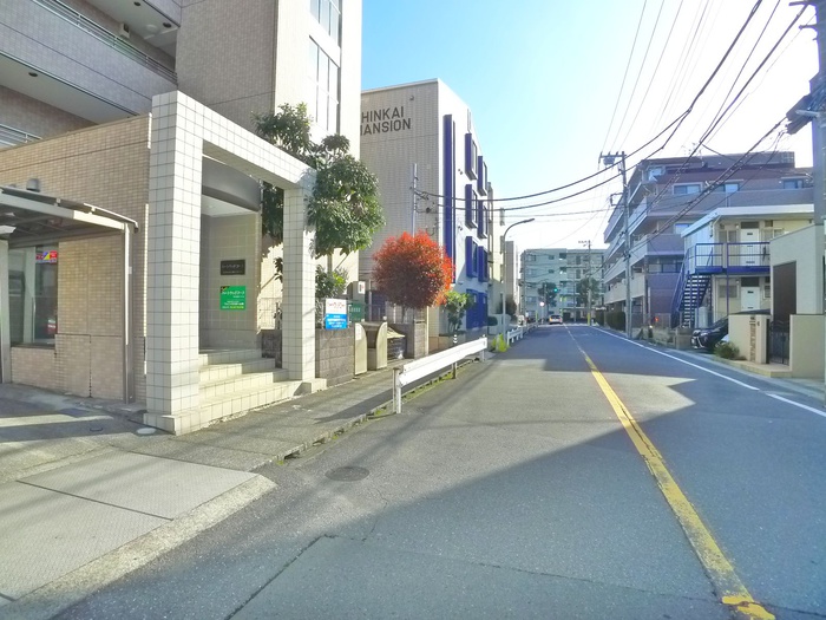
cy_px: 310
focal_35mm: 24
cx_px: 413
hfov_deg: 71.6
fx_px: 573
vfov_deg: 56.8
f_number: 4
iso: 400
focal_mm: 5.1
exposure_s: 1/500
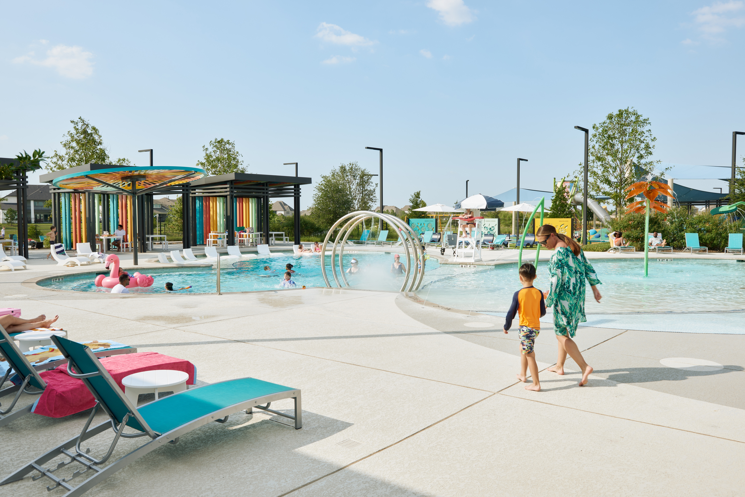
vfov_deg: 42.3
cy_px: 248
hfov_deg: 60.3
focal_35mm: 31
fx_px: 642
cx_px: 372
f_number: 8
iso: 50
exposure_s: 1/125
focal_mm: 31
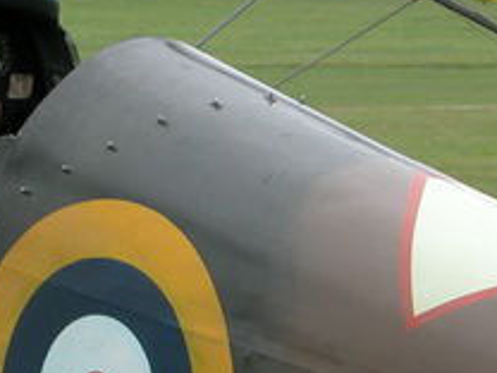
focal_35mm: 568
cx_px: -263
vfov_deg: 2.6
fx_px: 8155
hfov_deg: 3.5
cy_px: 127
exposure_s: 1/328
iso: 100
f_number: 4.9
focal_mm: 37.7
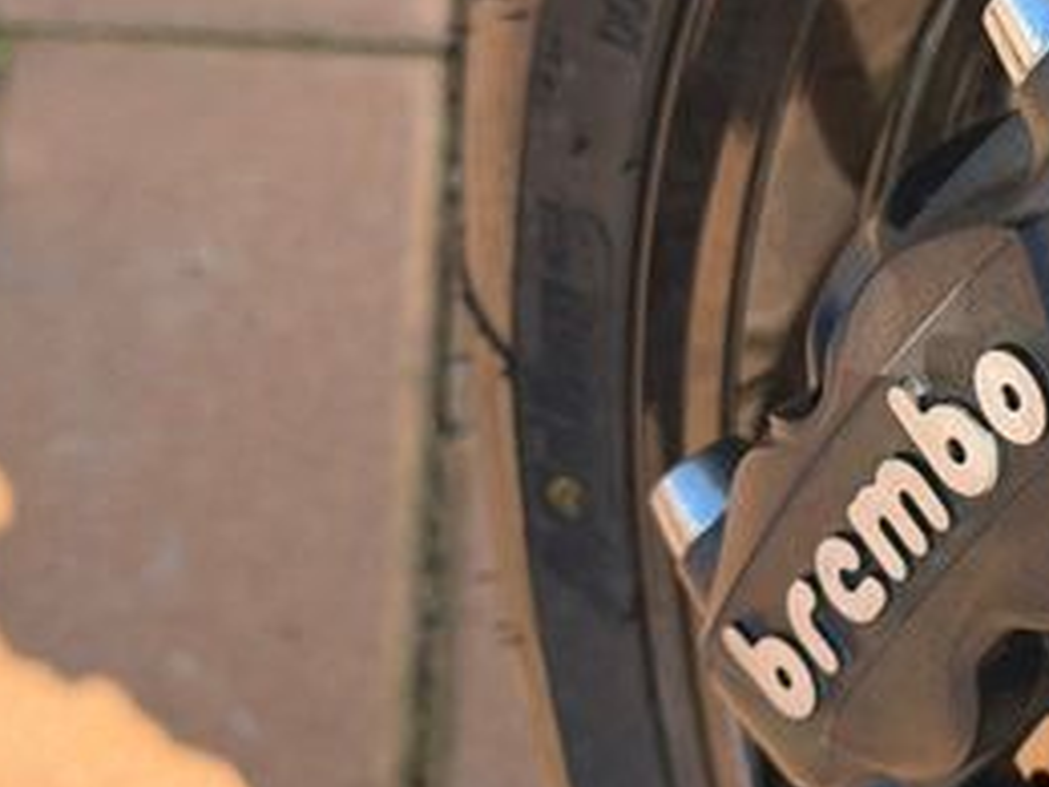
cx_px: 1110
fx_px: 3576
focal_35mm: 118
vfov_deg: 12.5
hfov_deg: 16.3
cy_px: 569
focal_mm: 6.76
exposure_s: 1/1403
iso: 100
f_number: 1.78
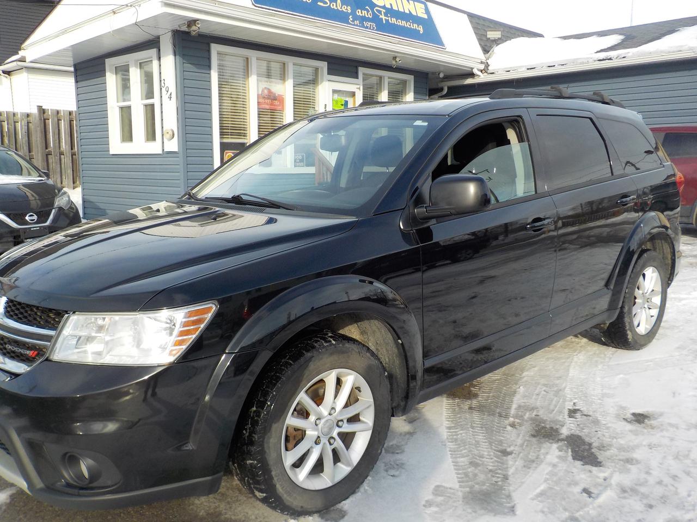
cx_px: 348
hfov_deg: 60.0
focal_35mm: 30
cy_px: 261
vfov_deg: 46.8
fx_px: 604
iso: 125
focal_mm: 4.1
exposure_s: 1/640
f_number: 3.3
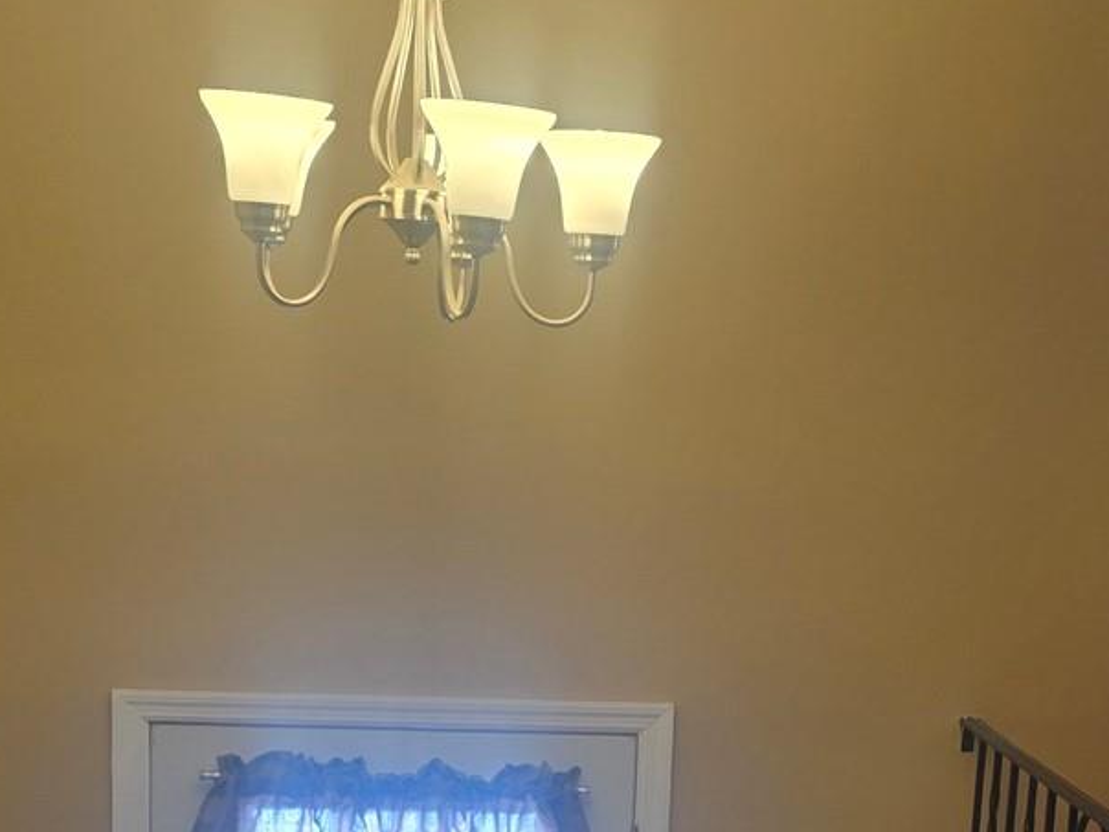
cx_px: 652
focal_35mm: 78
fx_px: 2499
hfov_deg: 25.0
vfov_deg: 18.5
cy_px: 804
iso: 50
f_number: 1.7
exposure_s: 1/120
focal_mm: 6.3
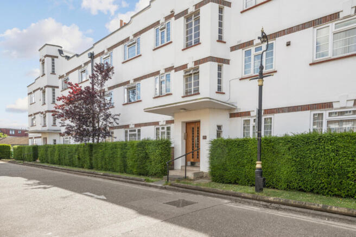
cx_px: 178
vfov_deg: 70.3
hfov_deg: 93.3
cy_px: 118
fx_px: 168
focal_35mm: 17
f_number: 8
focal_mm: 17
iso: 200
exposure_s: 1/200
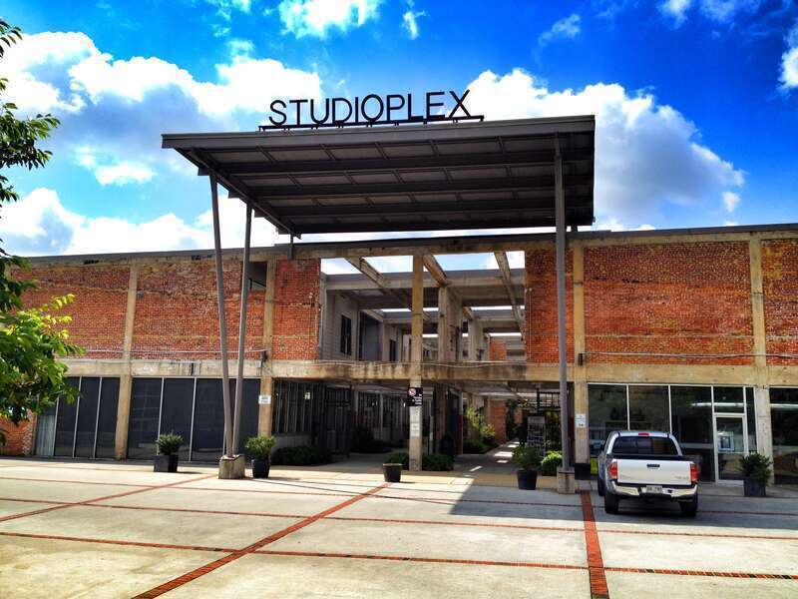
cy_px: 300
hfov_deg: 52.6
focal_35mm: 35
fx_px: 807
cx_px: 399
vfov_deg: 40.7
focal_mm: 4.28
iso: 64
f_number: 2.4
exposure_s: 1/1493
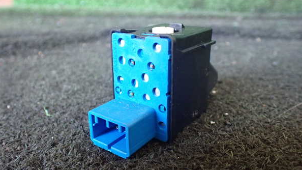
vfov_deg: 35.6
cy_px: 79
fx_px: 264
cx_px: 150
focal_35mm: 33
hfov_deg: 59.5
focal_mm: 5.4
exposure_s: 1/80
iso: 800
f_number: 2.3
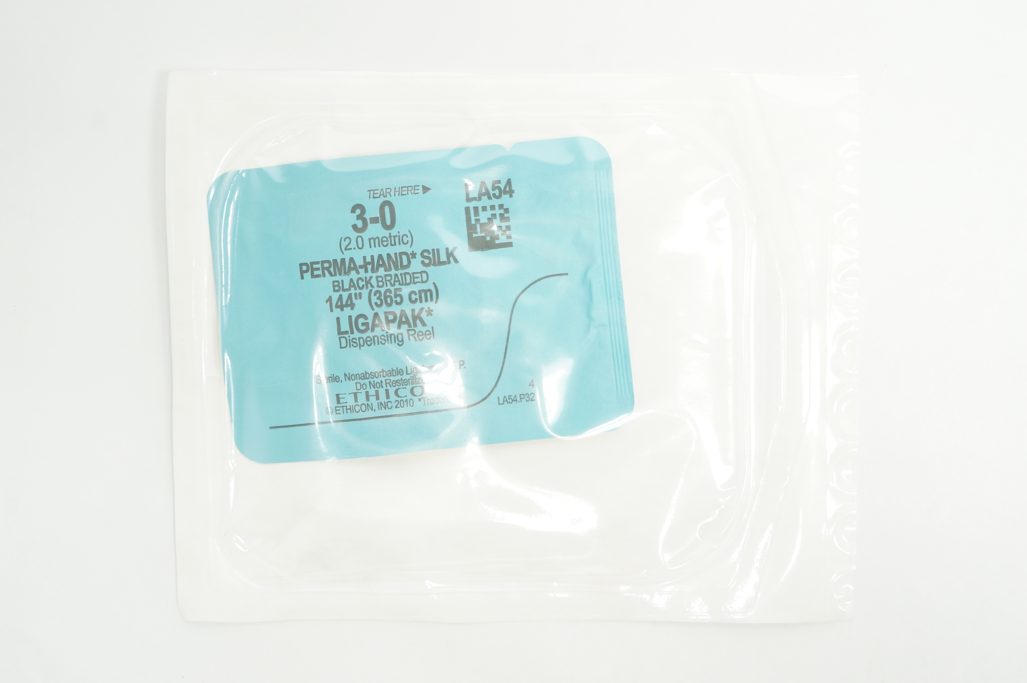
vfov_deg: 34.1
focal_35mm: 39
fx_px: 1111
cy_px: 342
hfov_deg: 49.6
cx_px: 514
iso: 400
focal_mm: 26
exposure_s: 1/15
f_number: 8
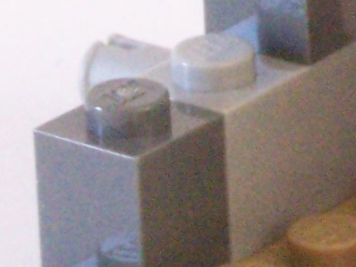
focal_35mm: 486
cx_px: 616
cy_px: -66
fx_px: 4995
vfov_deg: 3.1
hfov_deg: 4.1
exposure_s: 1/10
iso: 400
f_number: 8
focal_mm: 12.4
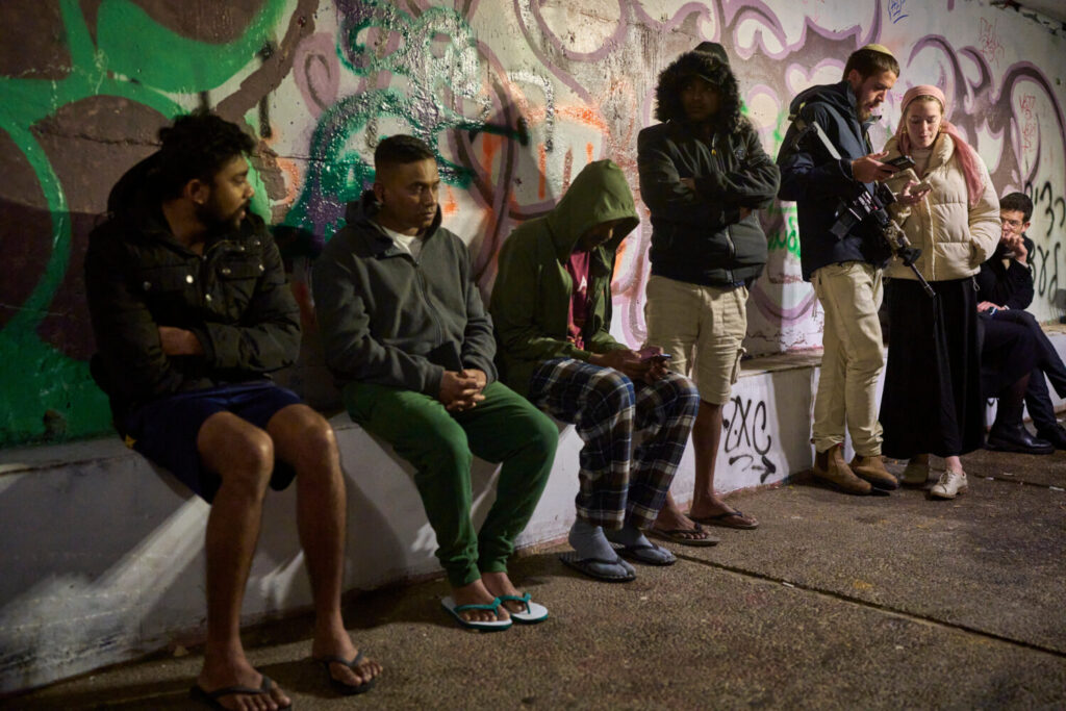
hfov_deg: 54.4
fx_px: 1036
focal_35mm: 35
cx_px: 533
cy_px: 356
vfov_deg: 37.9
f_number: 2.2
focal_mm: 35
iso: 4000
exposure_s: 1/640
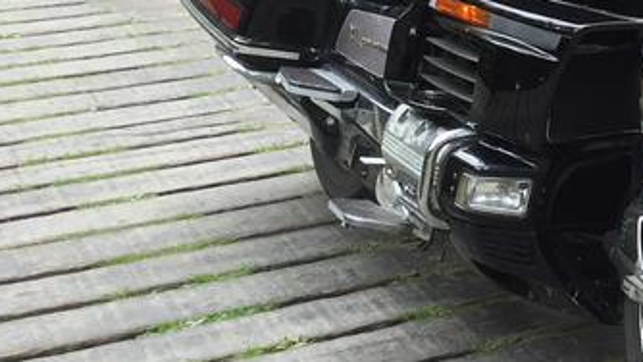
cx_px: 896
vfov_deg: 11.7
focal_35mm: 101
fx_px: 1722
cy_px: -94
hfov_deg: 19.1
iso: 50
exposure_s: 1/100
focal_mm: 4.15
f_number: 2.2
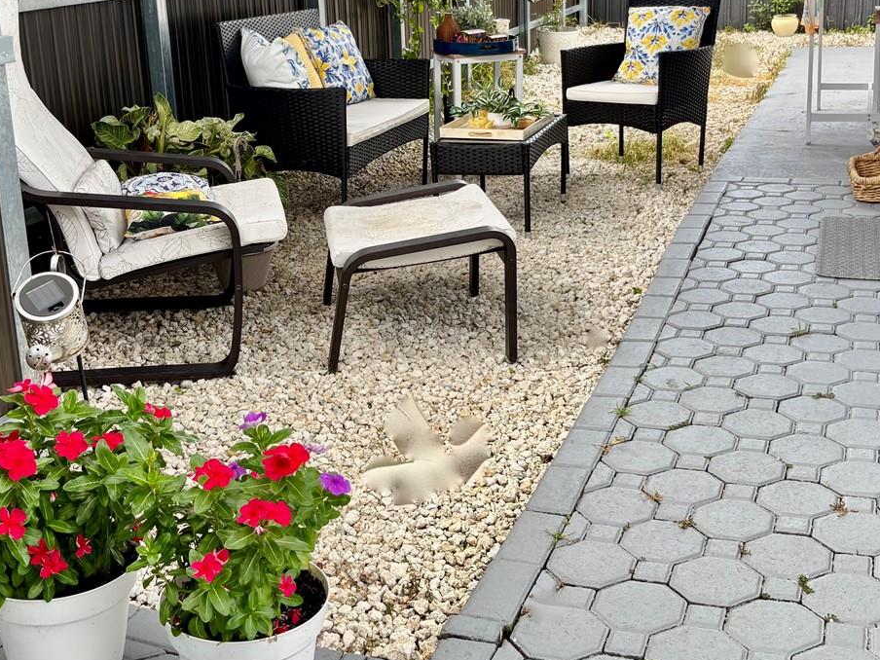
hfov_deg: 41.2
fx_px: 1169
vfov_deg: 31.3
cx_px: 414
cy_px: 231
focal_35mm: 46
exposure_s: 1/200
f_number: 1.6
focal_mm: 5.96
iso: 40
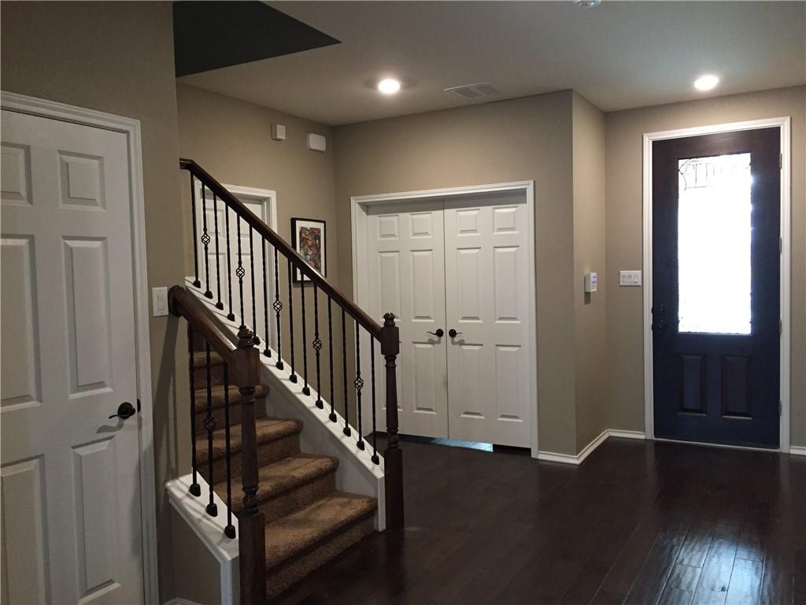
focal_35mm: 29
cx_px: 403
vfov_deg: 48.2
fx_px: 675
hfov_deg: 61.7
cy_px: 302
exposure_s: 1/30
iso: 200
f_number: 2.2
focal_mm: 4.15
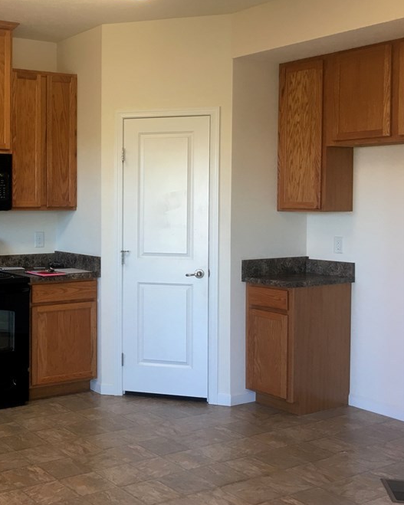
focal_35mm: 44
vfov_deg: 42.0
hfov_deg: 31.9
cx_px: 16
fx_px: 658
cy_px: 229
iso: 25
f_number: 2.2
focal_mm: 4.15
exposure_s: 1/15
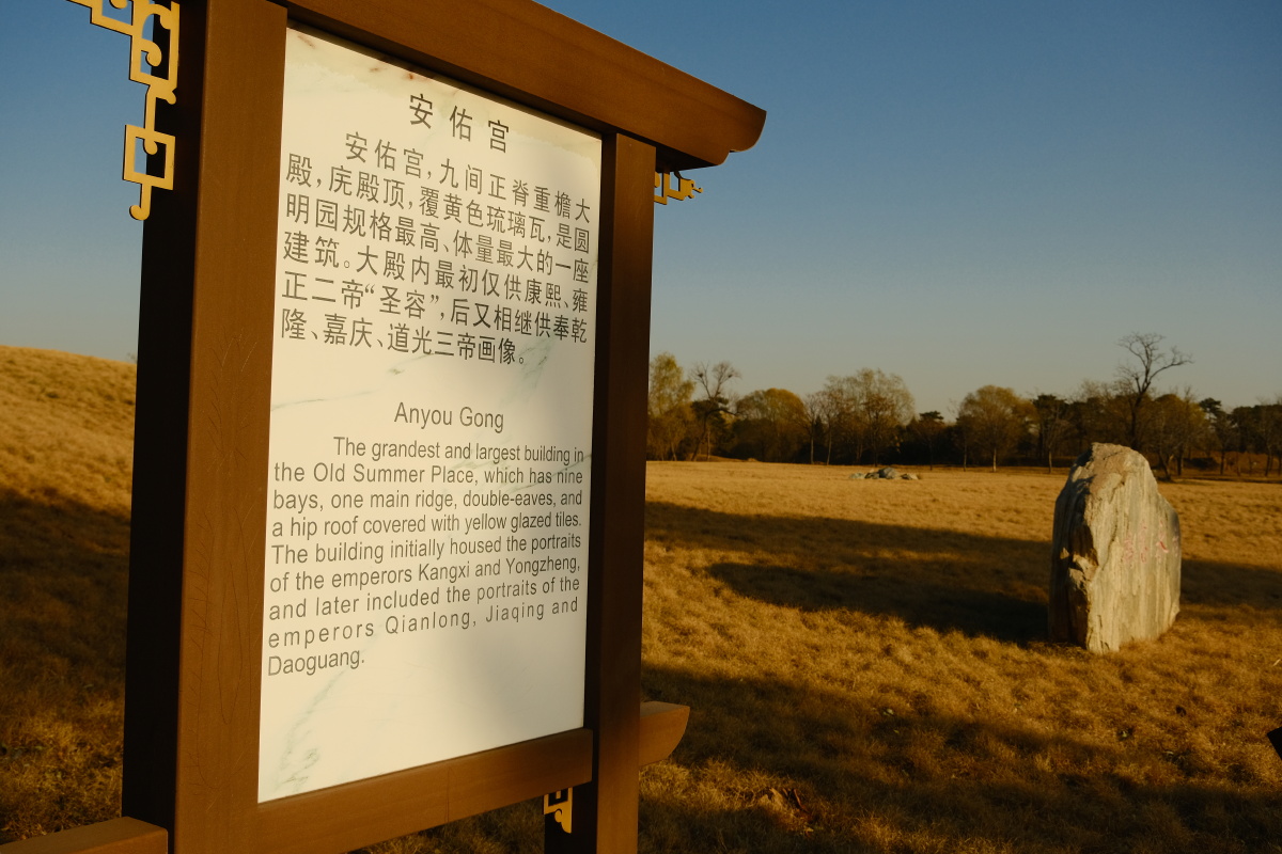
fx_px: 1246
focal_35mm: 35
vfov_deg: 37.9
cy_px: 427
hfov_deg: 54.4
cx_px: 641
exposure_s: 1/1600
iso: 320
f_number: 5.6
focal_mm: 23.5
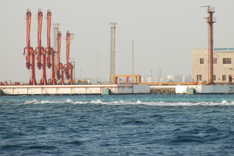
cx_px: 143
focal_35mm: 350
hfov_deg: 5.9
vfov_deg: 3.9
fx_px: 2274
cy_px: 42
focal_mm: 150
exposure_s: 1/500
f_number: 5.6
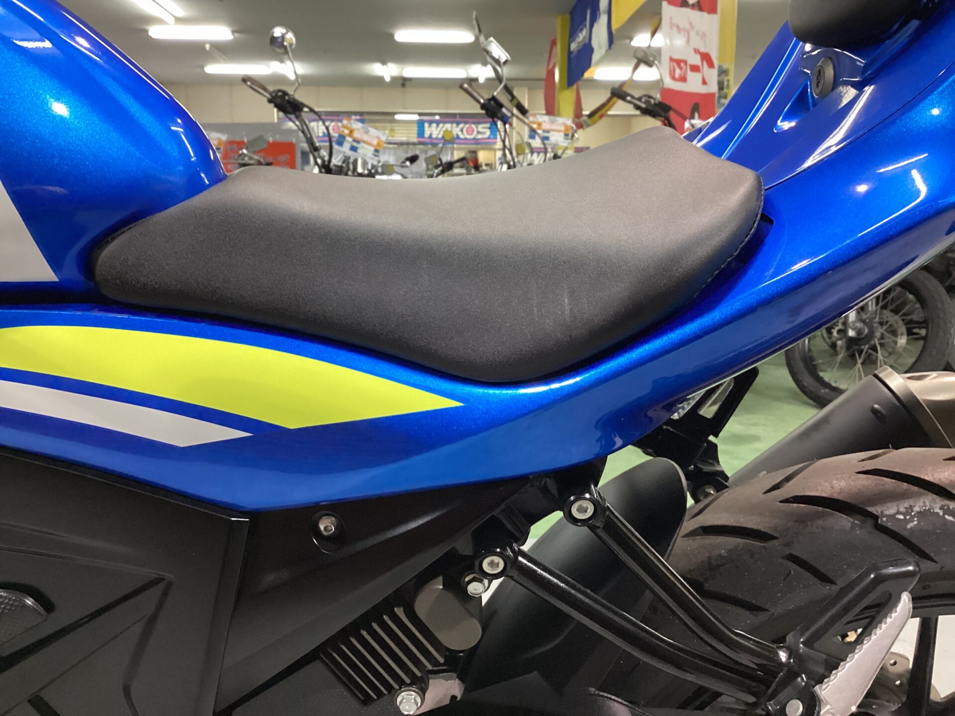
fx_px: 855
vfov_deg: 45.4
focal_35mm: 31
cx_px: 478
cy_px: 358
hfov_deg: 58.4
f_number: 2.4
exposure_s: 1/60
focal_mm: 3.3
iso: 250
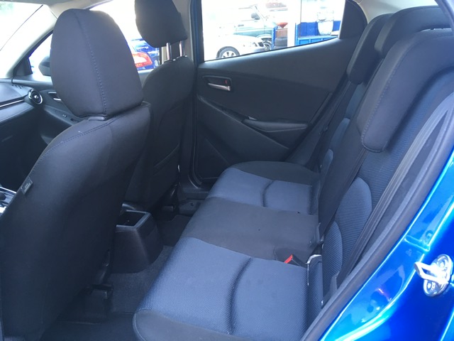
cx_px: 227
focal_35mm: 29
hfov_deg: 61.7
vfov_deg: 48.2
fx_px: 380
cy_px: 170
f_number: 2.2
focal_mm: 4.15
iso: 32
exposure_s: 1/30
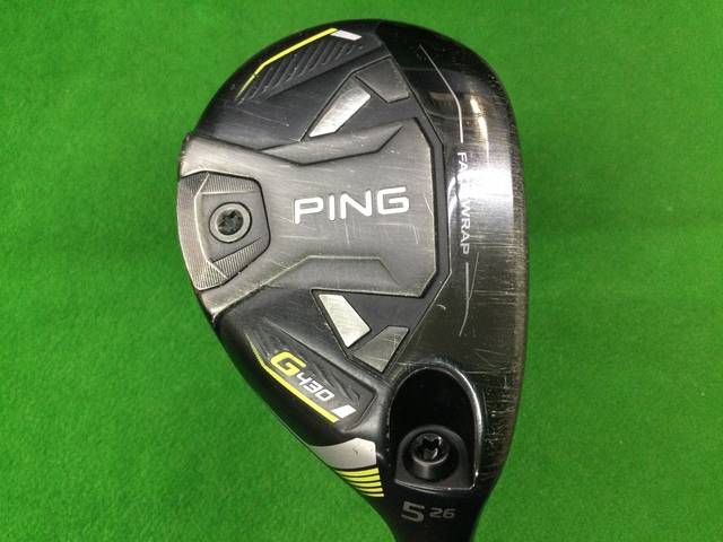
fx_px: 647
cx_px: 362
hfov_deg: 58.4
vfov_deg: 45.4
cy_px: 271
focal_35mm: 31
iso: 100
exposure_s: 1/30
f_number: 2.4
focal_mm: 3.3
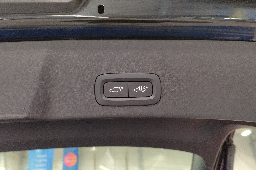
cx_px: 129
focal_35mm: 31
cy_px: 93
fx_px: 220
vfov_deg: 42.3
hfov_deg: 60.3
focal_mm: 5.52
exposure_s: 1/50
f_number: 1.9
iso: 1597
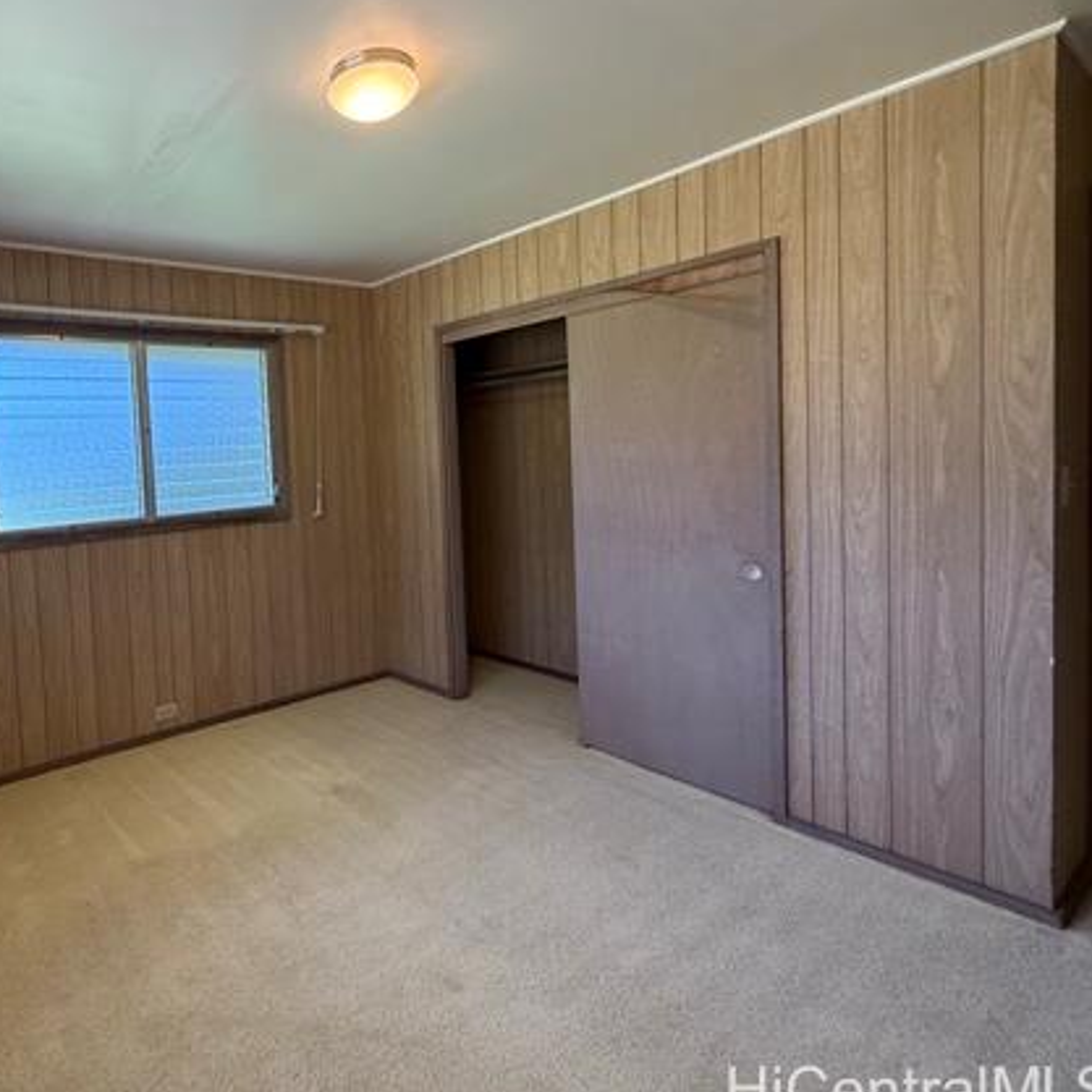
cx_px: 275
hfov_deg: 72.4
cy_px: 487
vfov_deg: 77.4
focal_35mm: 19
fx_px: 678
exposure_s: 1/120
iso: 250
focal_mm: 2.22
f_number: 2.2
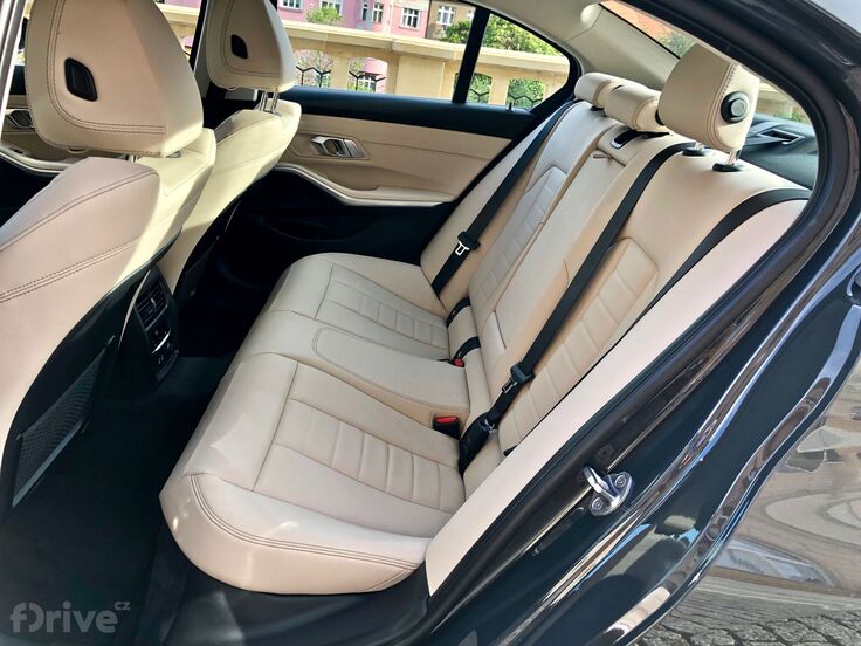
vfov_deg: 49.7
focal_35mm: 28
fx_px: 696
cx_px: 430
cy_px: 323
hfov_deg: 63.4
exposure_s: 1/120
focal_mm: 4
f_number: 1.8
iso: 32
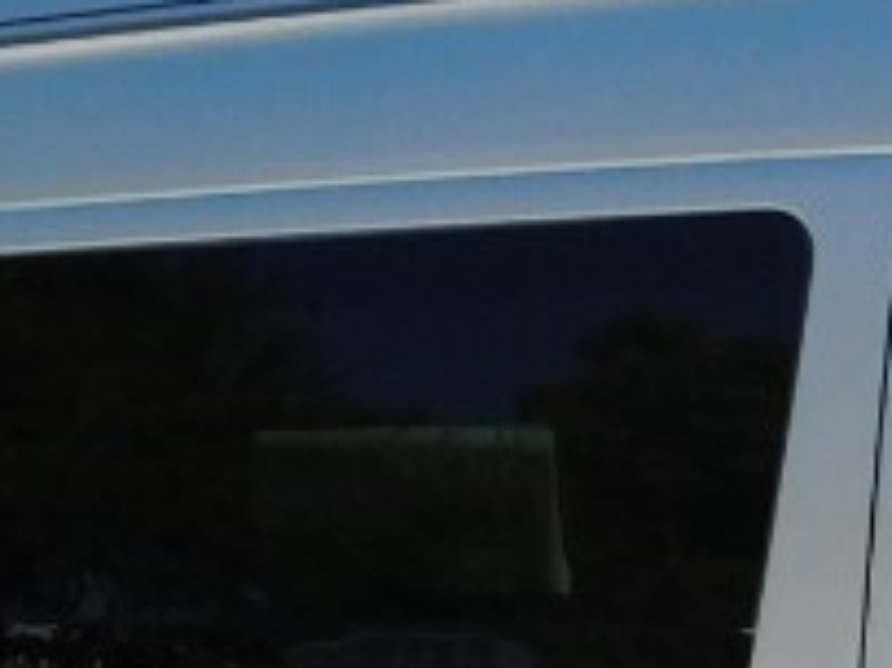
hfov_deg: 13.4
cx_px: 971
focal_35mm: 145
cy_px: 1064
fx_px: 3734
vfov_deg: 9.8
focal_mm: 4
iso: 125
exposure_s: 1/1000
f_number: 3
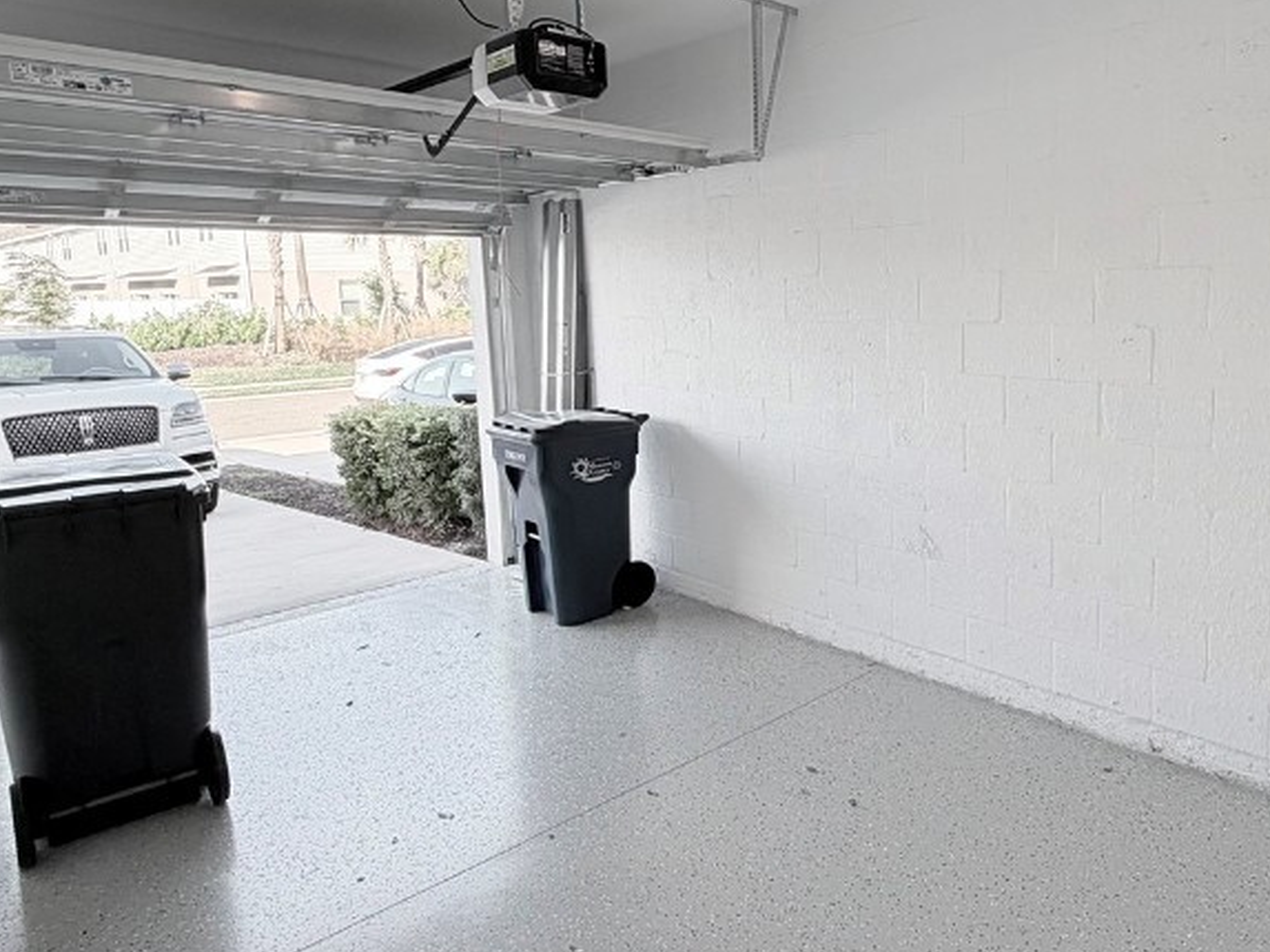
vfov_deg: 54.7
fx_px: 917
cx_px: 878
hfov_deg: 66.9
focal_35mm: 25
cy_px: 412
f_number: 2.2
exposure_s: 1/120
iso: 64
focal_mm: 2.22
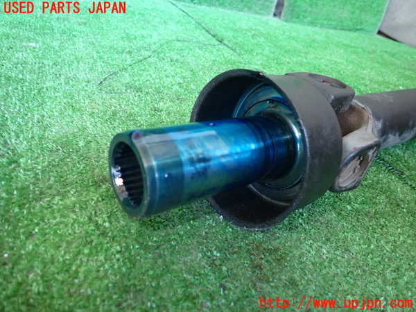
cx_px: 208
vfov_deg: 54.9
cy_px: 156
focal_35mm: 25
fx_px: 300
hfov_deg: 69.4
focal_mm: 4.5
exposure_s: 1/20
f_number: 5.6
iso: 800
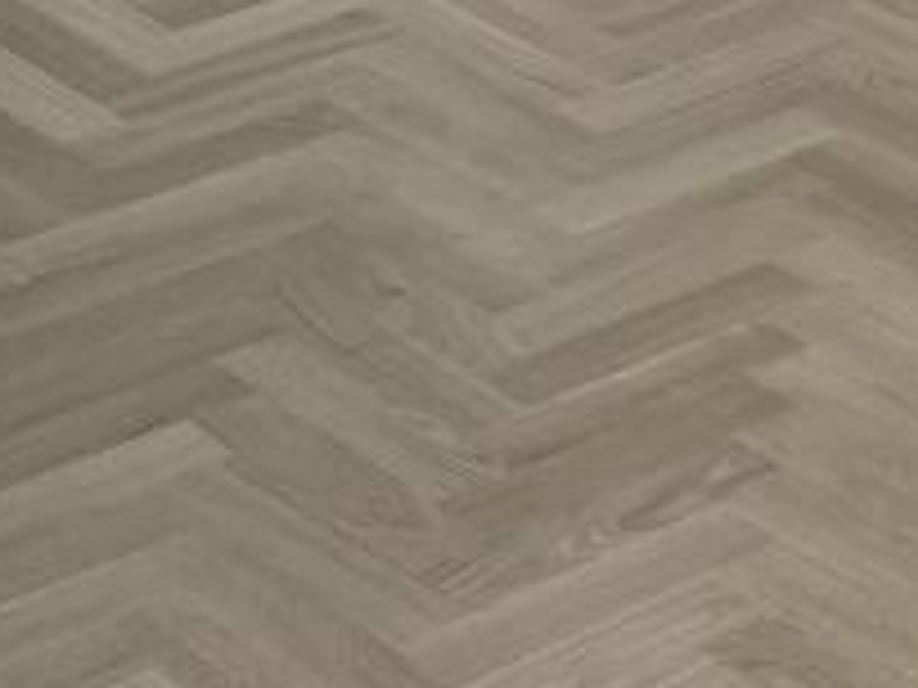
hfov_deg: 13.9
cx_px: 801
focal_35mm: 141
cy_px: 710
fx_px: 3739
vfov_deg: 10.4
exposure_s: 1/47
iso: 200
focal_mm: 6.76
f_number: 1.78
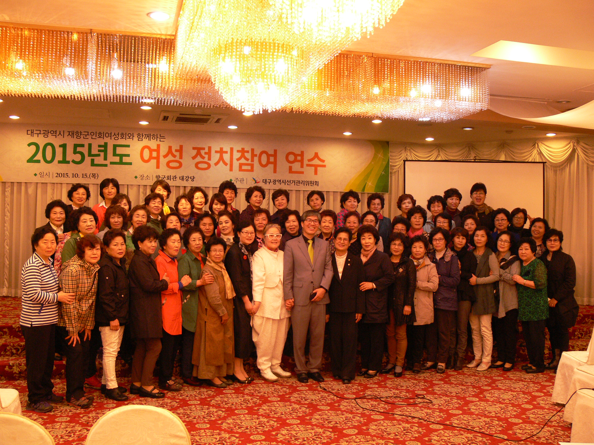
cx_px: 297
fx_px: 635
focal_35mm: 37
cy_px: 222
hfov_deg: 50.1
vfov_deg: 38.7
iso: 200
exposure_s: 1/30
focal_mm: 7.8
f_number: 2.8
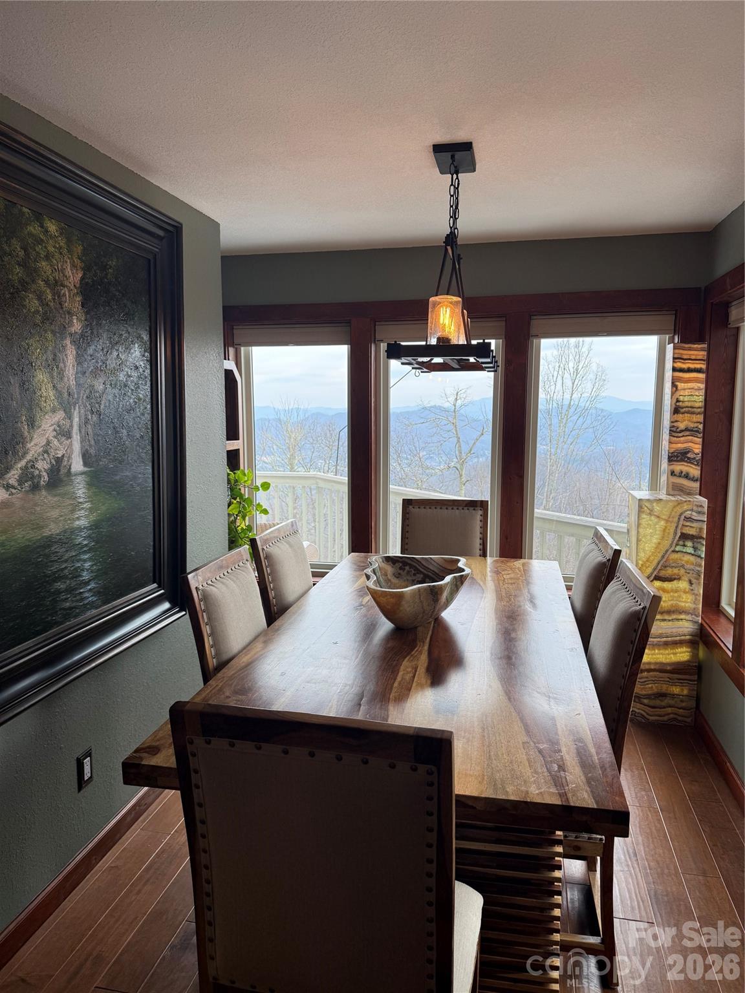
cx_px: 372
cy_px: 496
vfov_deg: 71.6
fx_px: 689
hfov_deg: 56.8
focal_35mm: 24
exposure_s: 1/476
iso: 100
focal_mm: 6.76
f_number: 1.78
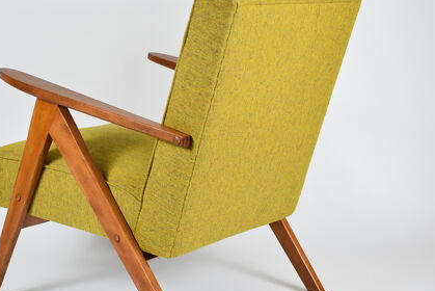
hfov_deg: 27.6
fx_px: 883
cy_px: 165
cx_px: 171
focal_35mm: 73
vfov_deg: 18.7
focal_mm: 34
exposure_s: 1/125
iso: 900
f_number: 4.5
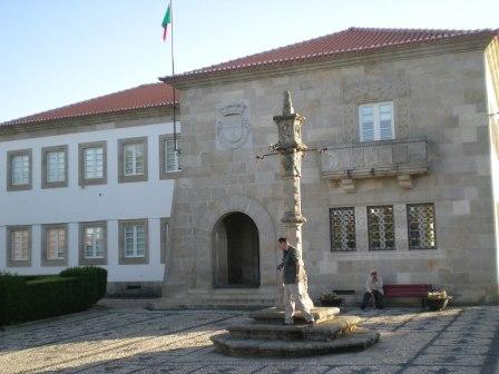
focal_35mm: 44
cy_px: 187
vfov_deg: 32.9
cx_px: 250
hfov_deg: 42.9
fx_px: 634
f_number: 3.5
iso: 53
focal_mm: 7.4
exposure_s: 1/143
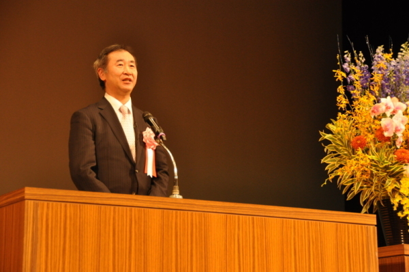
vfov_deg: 12.1
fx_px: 1276
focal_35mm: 112
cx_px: 204
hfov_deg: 18.2
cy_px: 136
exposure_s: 1/60
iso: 1000
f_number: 5
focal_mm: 75
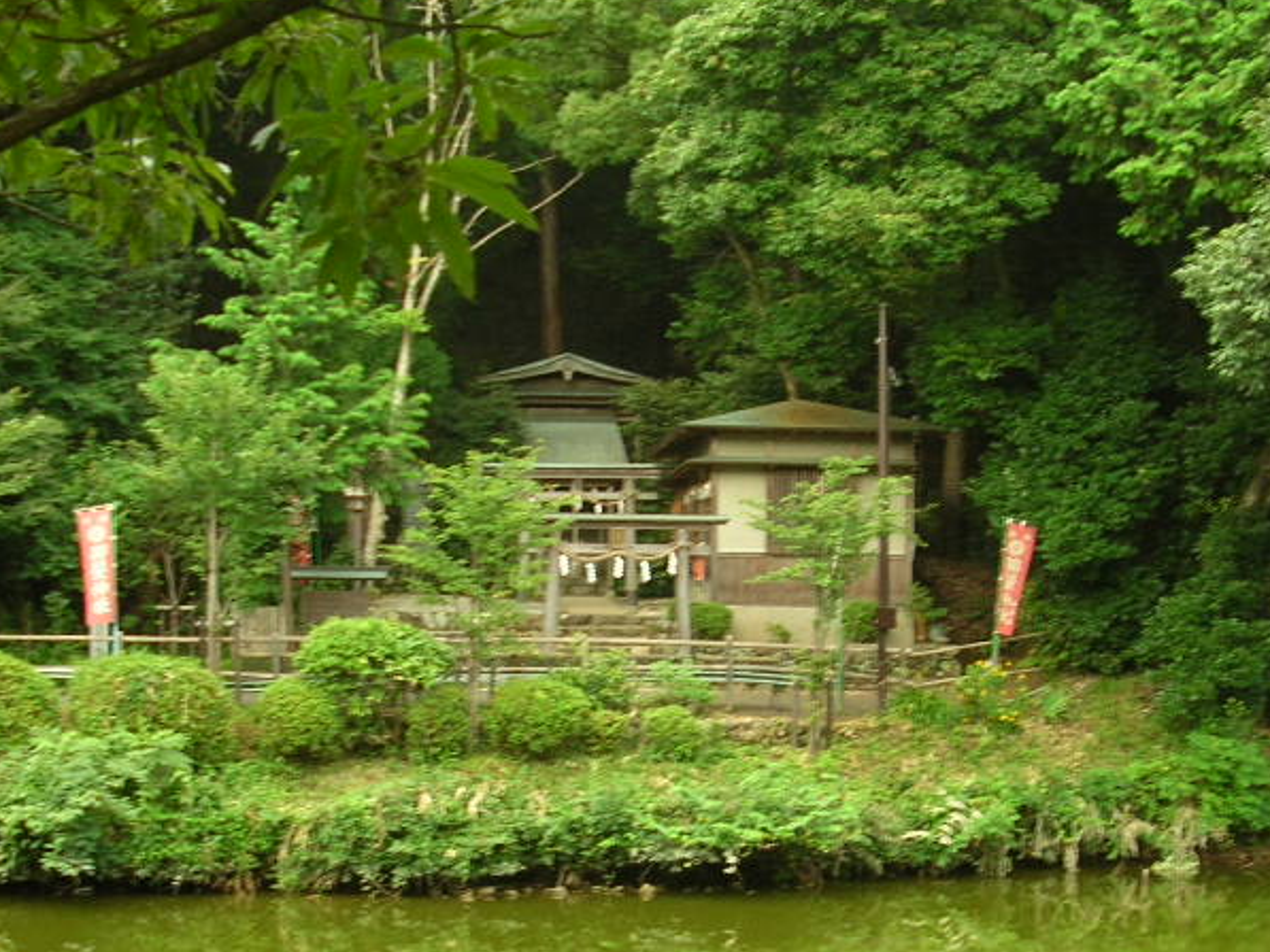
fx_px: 2202
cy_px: 682
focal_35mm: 60
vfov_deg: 24.2
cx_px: 674
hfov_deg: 32.2
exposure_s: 1/15.7
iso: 50
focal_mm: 5.8
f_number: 2.8
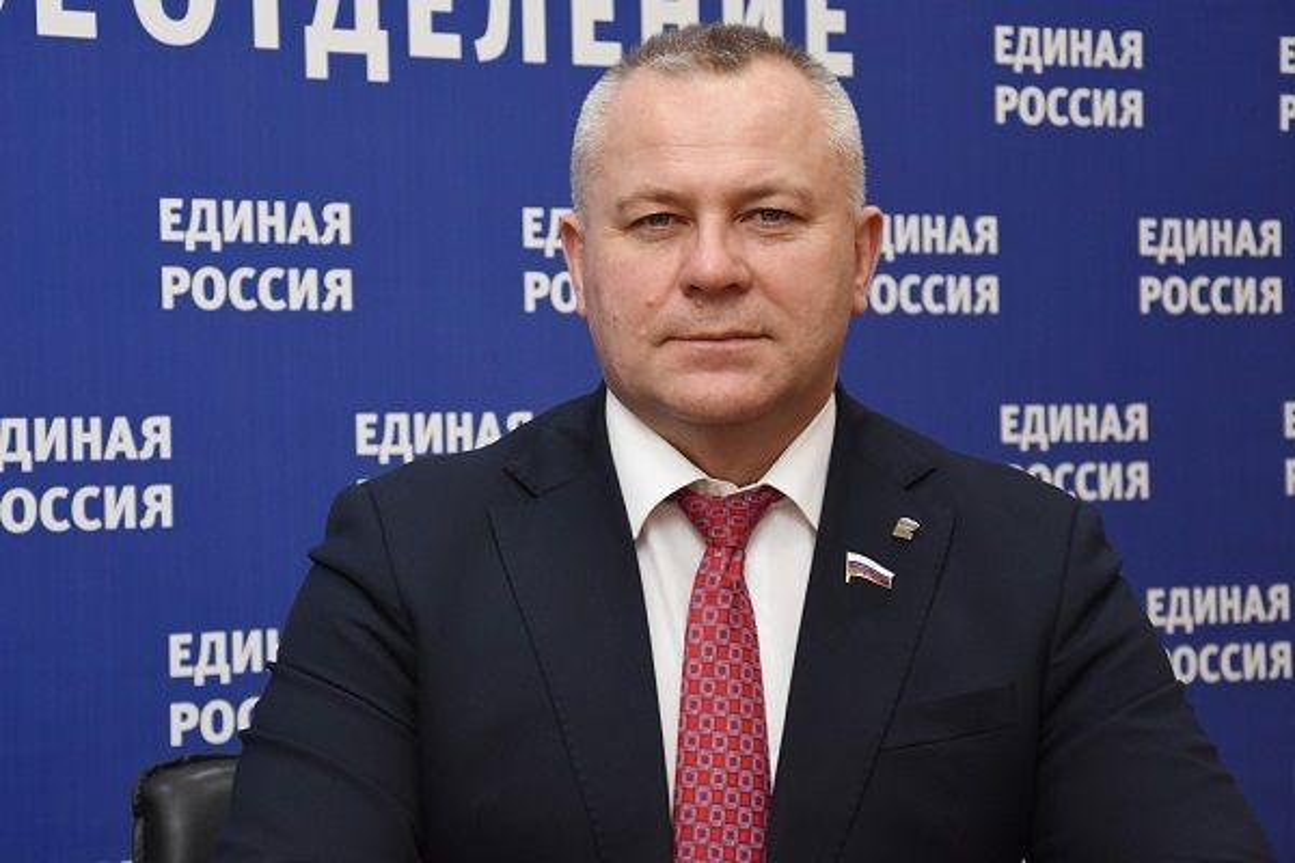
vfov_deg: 13.8
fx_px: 3561
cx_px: 648
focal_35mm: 99
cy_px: 432
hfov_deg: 20.6
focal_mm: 66
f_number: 5.3
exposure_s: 1/250
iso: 1250
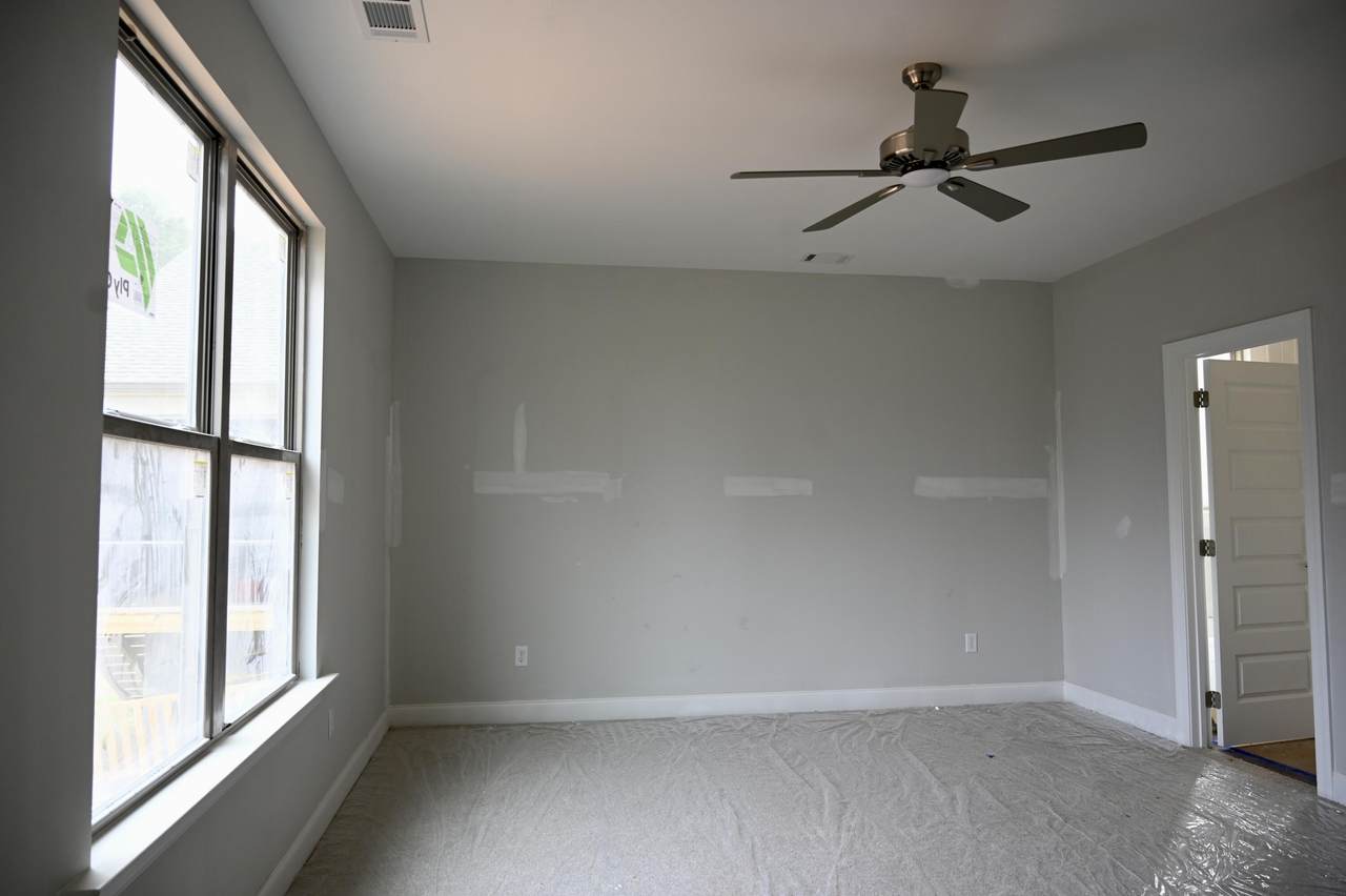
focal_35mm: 24
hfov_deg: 73.8
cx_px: 673
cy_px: 448
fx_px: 897
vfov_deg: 53.1
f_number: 4
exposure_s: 1/100
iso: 400
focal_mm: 24
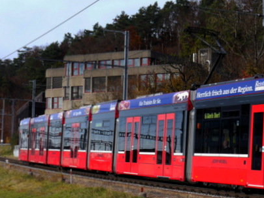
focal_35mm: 89
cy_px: 127
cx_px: 263
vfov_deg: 16.6
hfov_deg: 21.3
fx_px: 679
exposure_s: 1/250
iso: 160
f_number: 6.3
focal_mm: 18
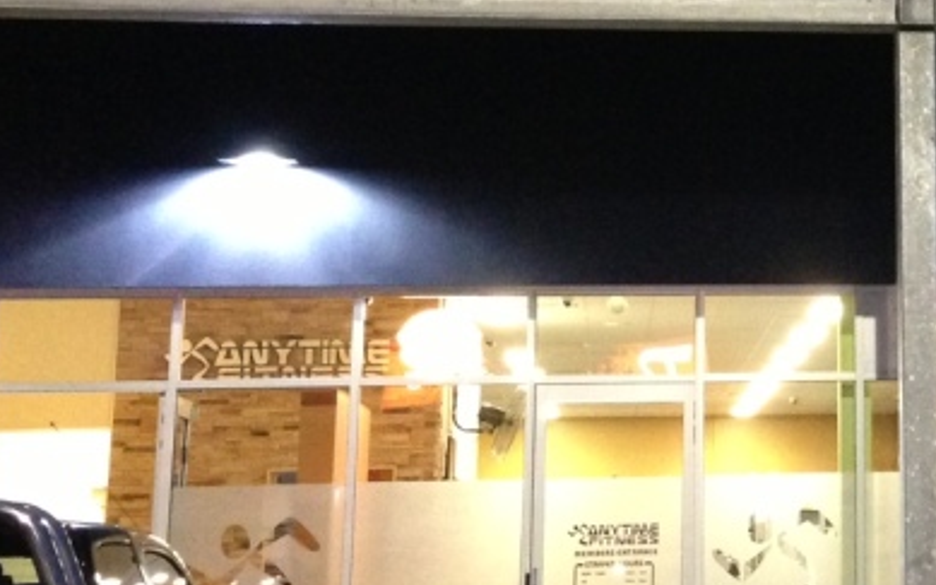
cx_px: 1020
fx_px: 2346
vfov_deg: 14.1
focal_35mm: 92
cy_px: 72
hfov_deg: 21.4
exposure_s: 1/17
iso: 500
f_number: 2.4
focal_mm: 4.13
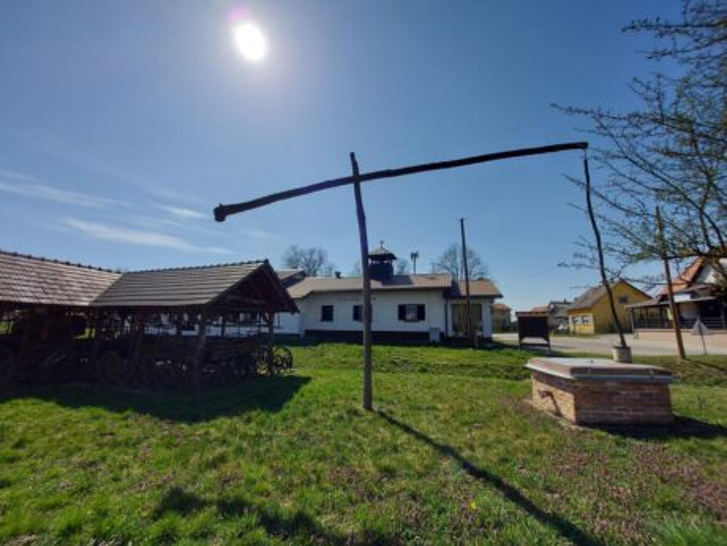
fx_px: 273
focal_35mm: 13
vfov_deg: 89.9
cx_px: 364
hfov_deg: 106.2
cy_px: 273
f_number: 2.2
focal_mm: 1.74
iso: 50
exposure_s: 1/2845
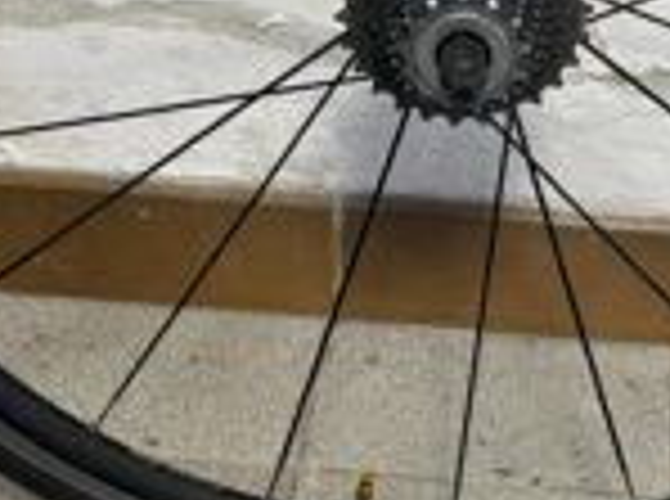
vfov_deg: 20.5
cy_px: 41
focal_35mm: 70
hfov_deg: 27.5
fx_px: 1352
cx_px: 504
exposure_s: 1/50
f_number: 1.6
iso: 200
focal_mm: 4.2
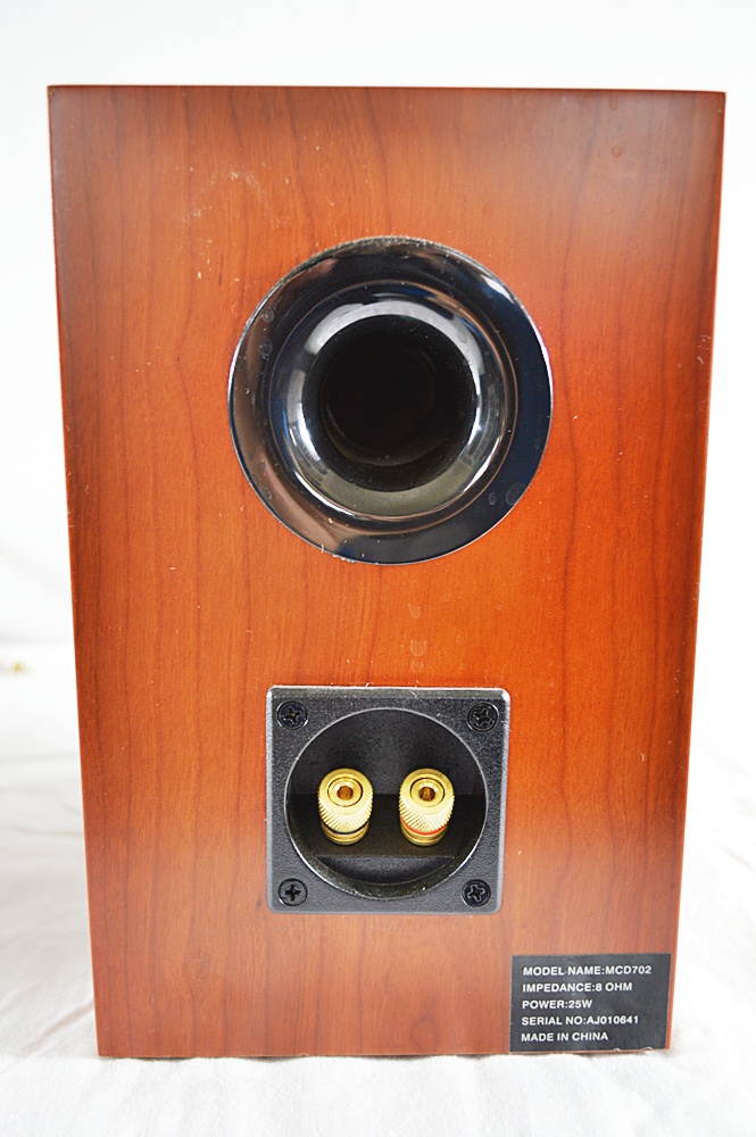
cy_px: 568
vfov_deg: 53.2
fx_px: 1136
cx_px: 378
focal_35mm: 36
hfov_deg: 36.8
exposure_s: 1/15
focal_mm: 24
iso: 560
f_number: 4
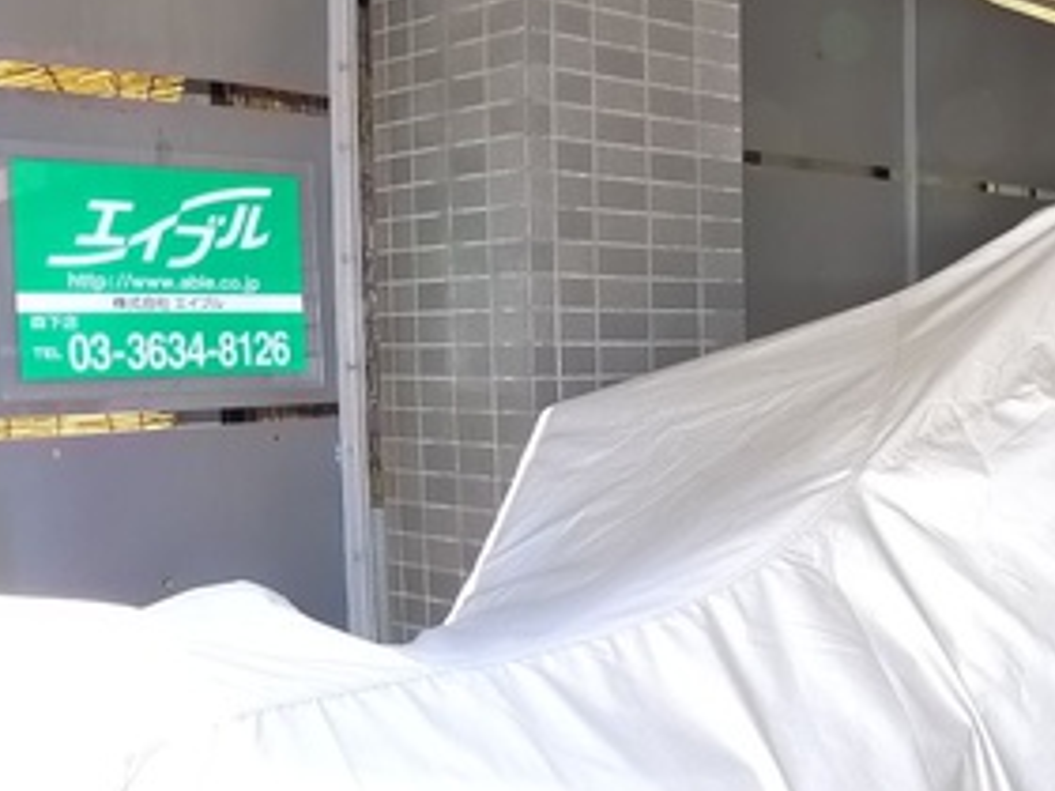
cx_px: 1055
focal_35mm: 60
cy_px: 446
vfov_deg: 24.4
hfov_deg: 30.0
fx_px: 1829
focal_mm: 5.1
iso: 400
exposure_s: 1/100
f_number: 2.8
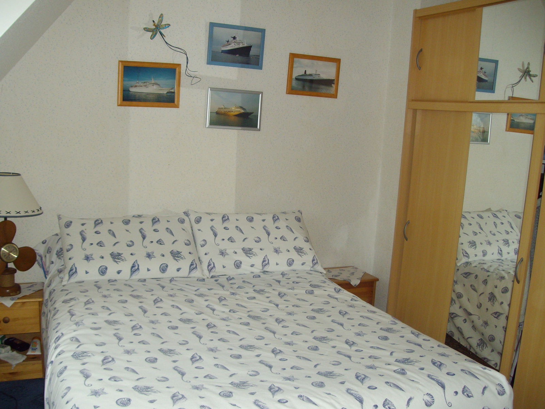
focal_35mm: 36
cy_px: 204
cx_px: 272
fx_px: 567
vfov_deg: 39.7
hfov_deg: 51.4
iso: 160
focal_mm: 6
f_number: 2.7
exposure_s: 1/50
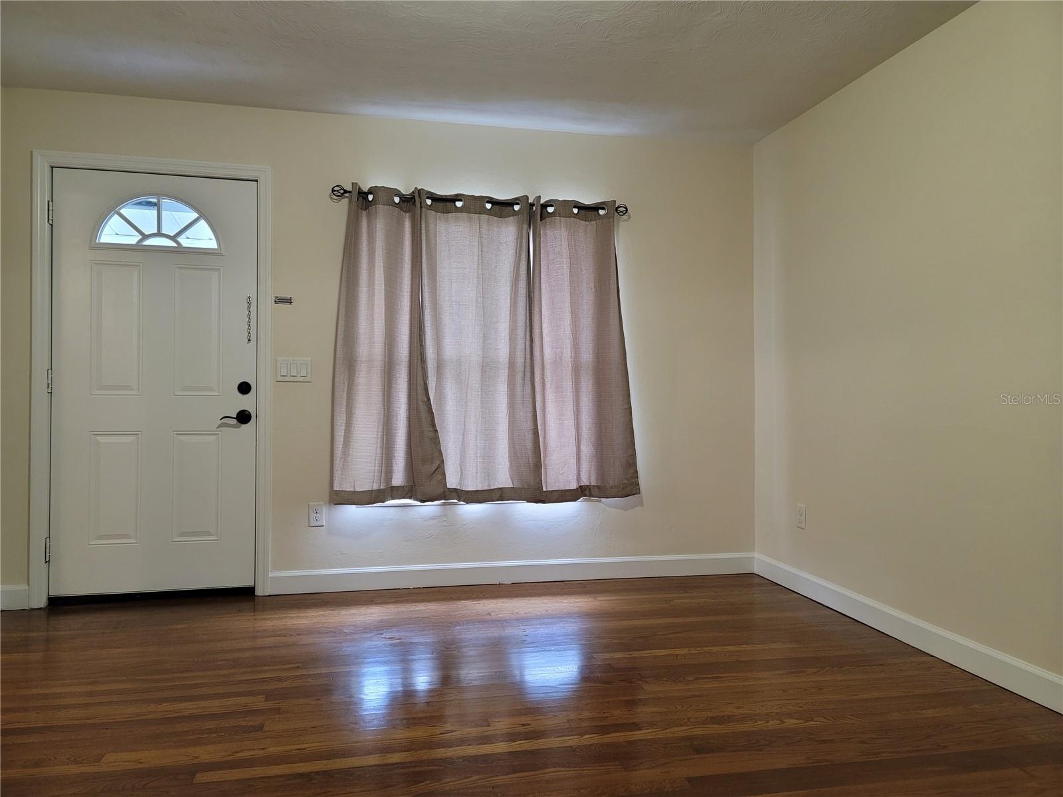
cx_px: 532
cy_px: 398
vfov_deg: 54.9
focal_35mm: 25
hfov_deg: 69.4
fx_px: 768
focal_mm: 7
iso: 400
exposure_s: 1/40
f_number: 1.8
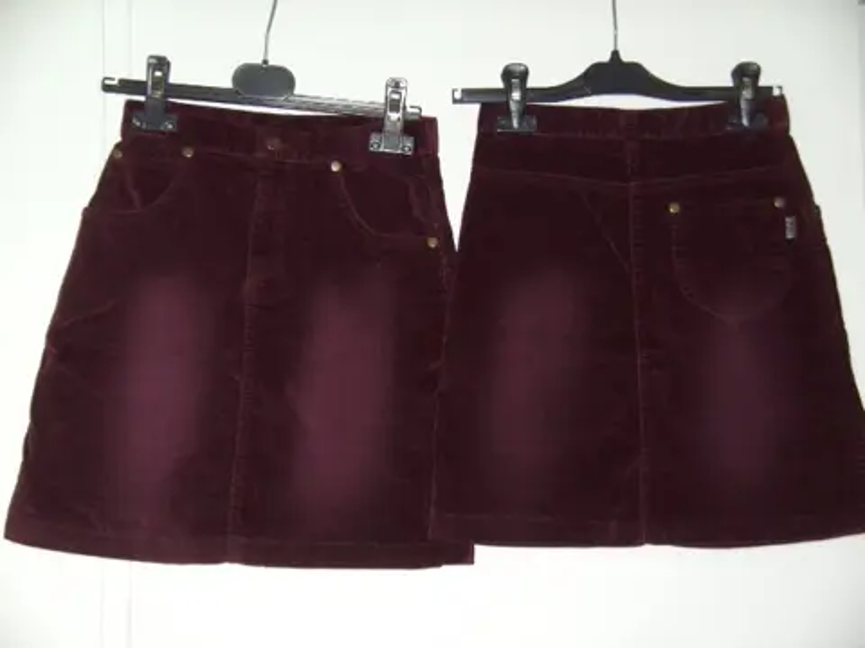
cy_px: 324
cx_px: 432
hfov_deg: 26.0
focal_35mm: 75
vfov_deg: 19.6
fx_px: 1874
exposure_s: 1/75
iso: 100
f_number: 3.5
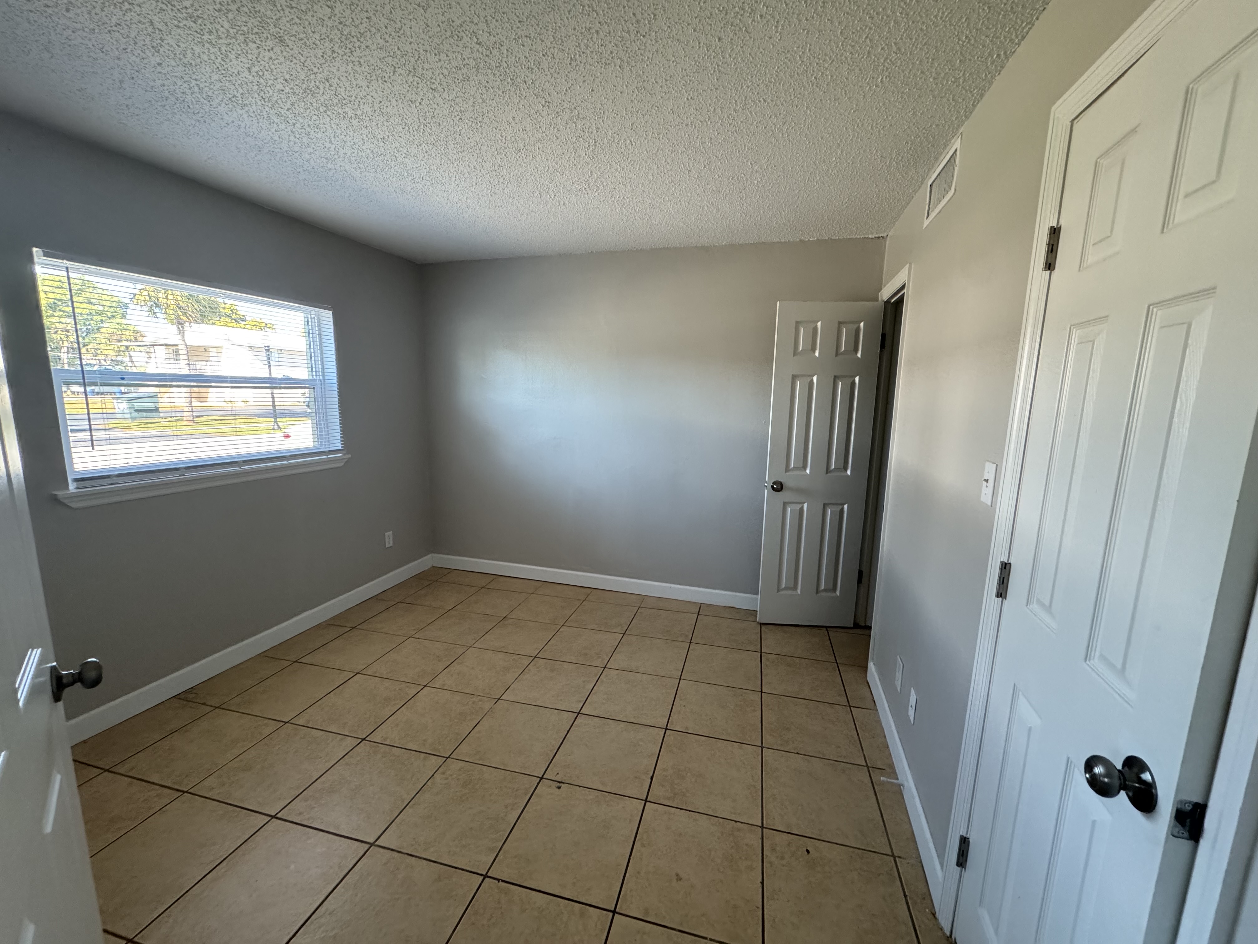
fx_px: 509
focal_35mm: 14
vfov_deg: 85.7
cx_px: 629
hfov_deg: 102.1
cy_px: 472
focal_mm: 2.22
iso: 320
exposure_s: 1/98
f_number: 2.2
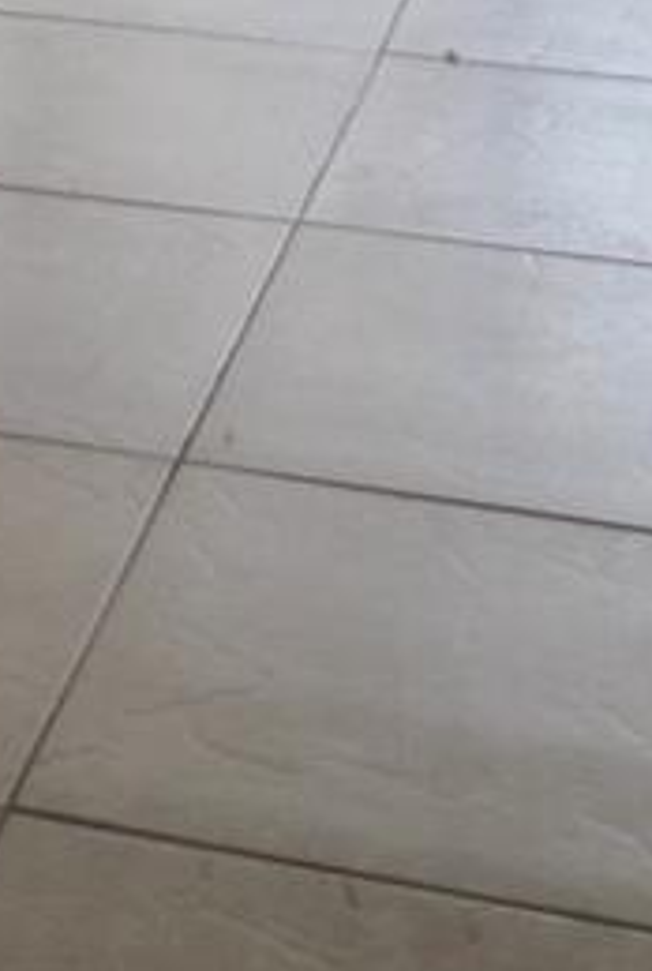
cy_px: -945
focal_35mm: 111
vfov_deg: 15.1
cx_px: -350
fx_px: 2999
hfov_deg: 11.8
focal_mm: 16
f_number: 2.8
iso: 110
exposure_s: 1/125
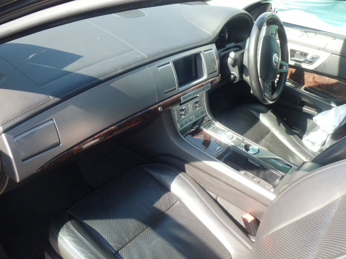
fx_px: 340
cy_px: 130
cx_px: 173
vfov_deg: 41.8
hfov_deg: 54.0
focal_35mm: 34
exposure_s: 1/250
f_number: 4.4
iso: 400
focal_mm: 6.1
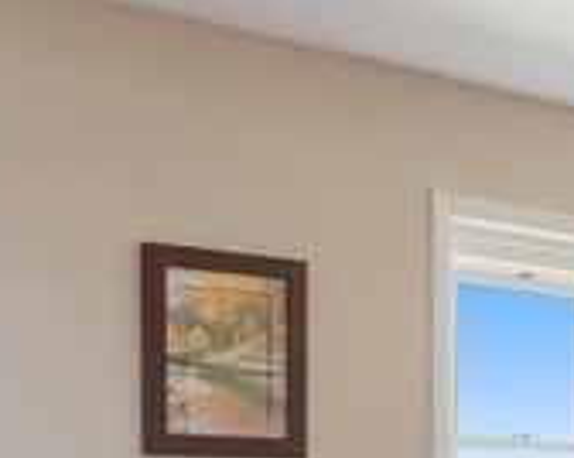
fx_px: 1459
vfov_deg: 16.8
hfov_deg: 20.0
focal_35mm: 86
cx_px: 786
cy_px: 598
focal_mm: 16
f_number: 8
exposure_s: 1/2.5
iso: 200
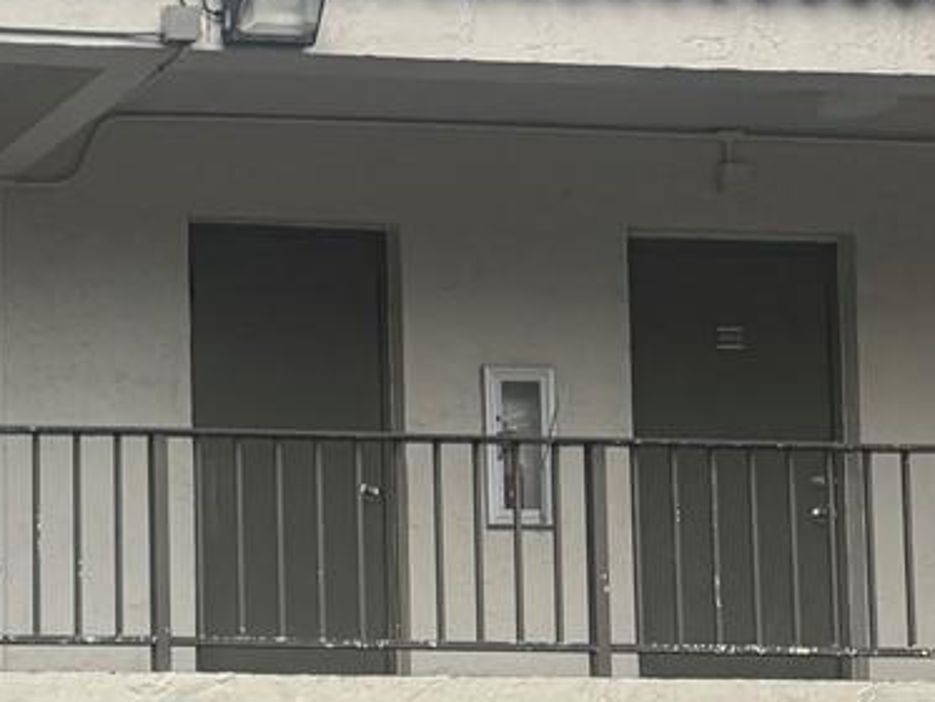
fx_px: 2783
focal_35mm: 103
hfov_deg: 15.4
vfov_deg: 13.7
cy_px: 965
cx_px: -927
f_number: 1.78
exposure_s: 1/2907
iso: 80
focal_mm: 6.76
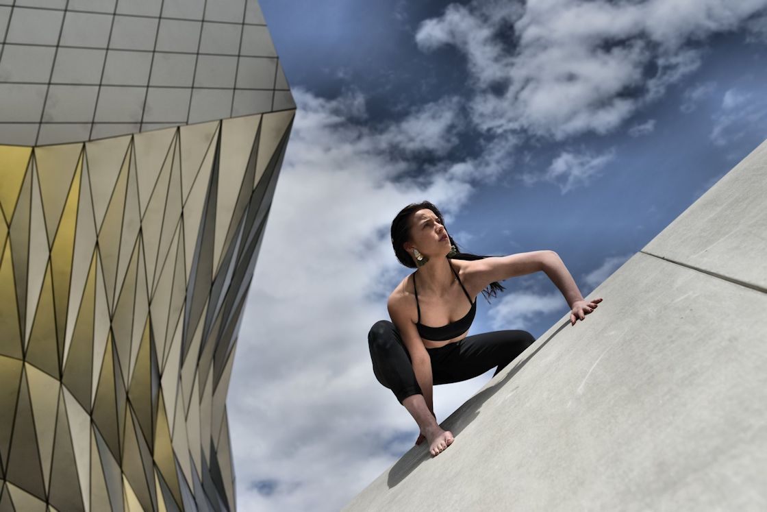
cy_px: 256
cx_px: 384
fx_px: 746
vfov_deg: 37.9
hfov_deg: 54.4
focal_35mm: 35
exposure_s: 1/8000
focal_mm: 35
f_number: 4.5
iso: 500
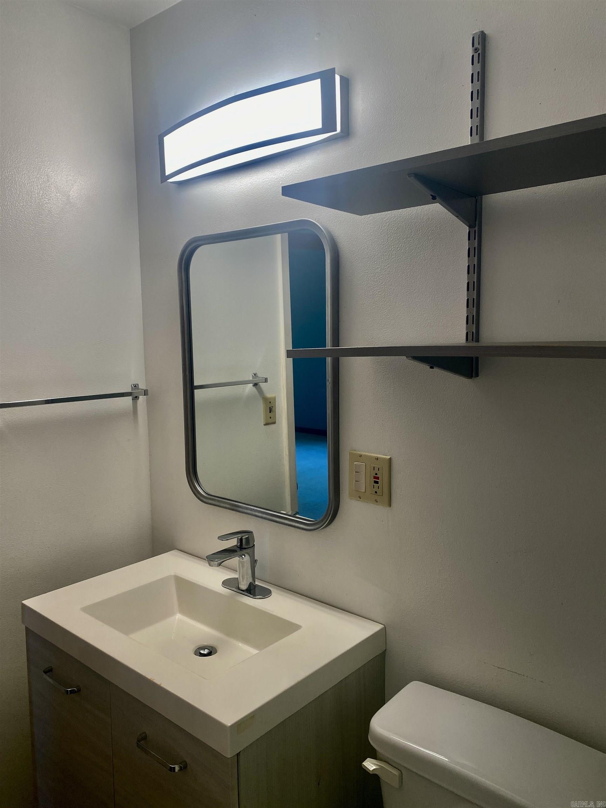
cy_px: 404
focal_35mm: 26
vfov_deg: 67.3
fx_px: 607
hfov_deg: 53.1
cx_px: 303
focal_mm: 4.25
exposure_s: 1/120
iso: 80
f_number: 1.8
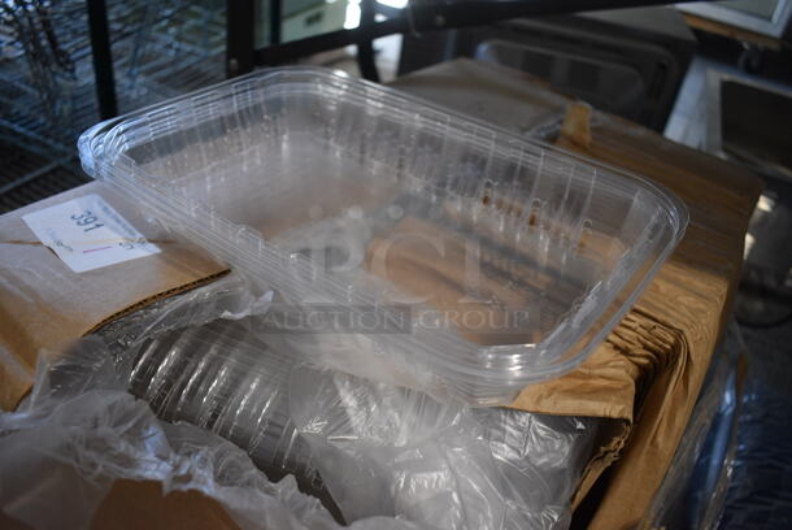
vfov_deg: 43.7
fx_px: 661
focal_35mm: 30
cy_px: 265
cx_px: 396
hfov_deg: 61.9
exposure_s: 1/125
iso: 1250
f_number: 3.5
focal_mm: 20
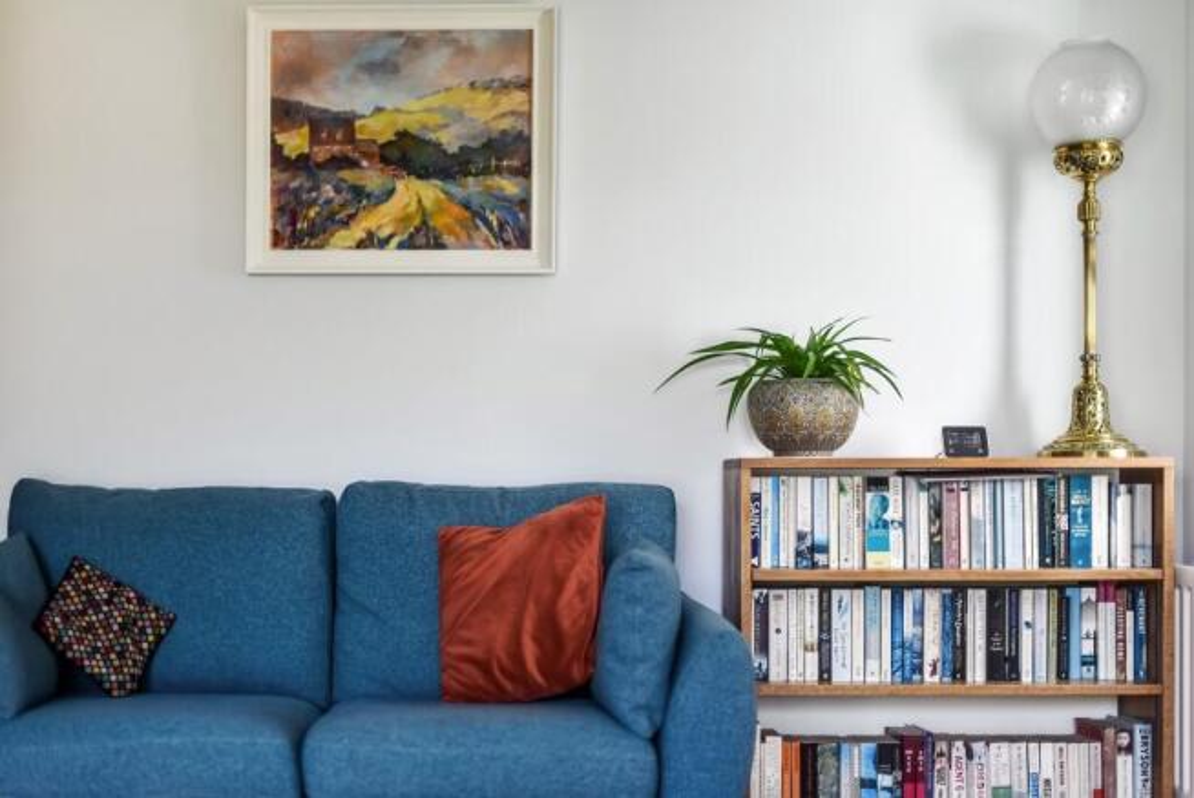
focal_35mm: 50
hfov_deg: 39.6
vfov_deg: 27.0
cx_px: 597
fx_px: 1659
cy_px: 399
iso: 400
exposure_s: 1/1000
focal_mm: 50
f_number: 1.4
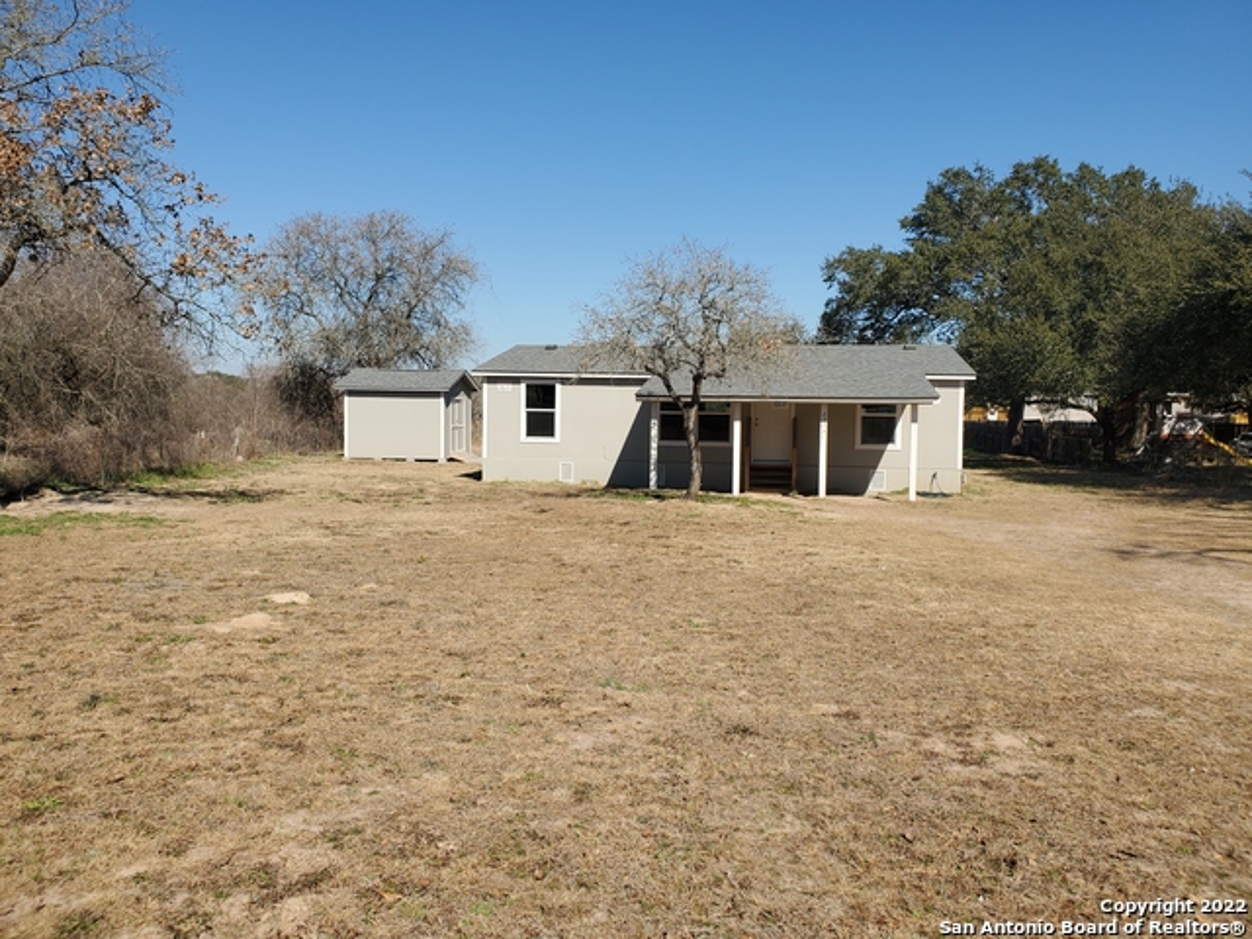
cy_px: 470
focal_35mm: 26
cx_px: 626
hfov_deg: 67.3
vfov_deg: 53.1
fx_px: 940
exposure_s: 1/1818
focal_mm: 4.3
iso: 50
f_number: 2.4
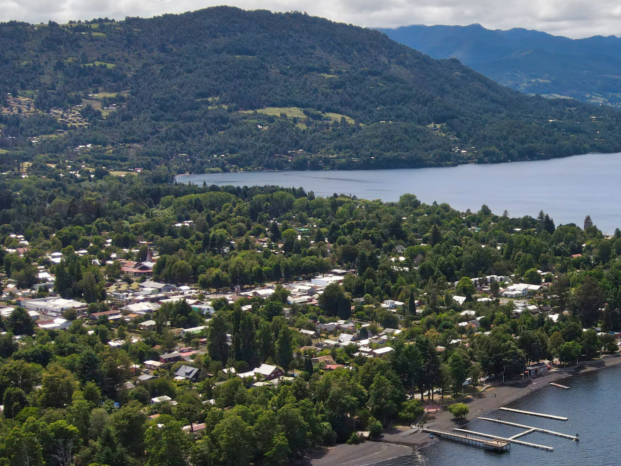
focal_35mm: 58
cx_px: 606
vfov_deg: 25.1
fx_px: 1041
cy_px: 321
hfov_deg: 31.0
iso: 100
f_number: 2.8
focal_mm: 4.5
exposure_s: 1/725
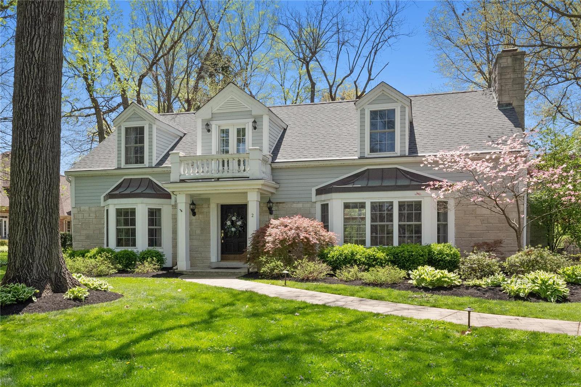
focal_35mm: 30
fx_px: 484
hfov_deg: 61.9
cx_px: 290
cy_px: 194
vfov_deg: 43.6
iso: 400
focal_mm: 15
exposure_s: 1/800
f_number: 8
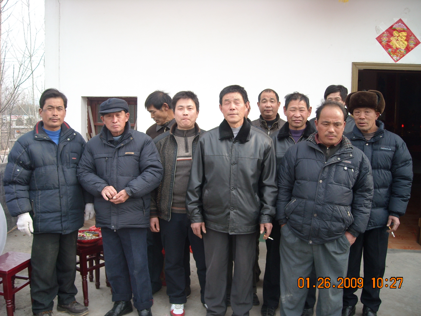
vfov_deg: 40.7
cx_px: 210
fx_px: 426
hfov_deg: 52.6
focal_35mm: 35
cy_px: 158
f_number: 2.8
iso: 64
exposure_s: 1/192
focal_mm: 5.7
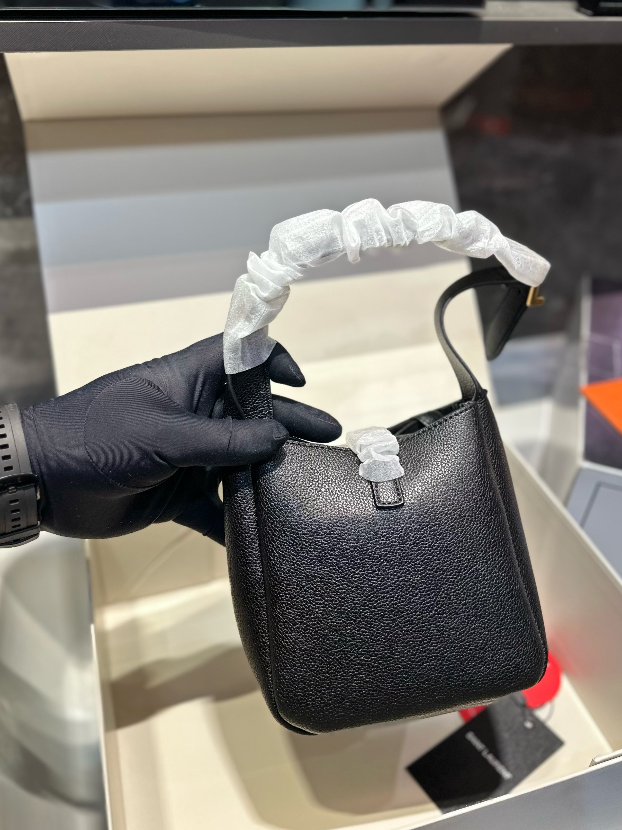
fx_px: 719
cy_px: 361
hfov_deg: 46.8
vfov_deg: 59.8
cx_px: 317
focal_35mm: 30
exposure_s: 1/50
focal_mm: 6.86
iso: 125
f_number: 1.78
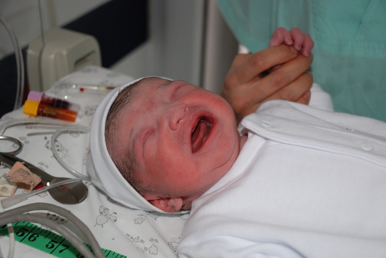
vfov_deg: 22.7
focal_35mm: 60
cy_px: 129
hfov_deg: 33.4
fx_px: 644
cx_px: 193
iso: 200
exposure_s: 1/60
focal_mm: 40
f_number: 4.5
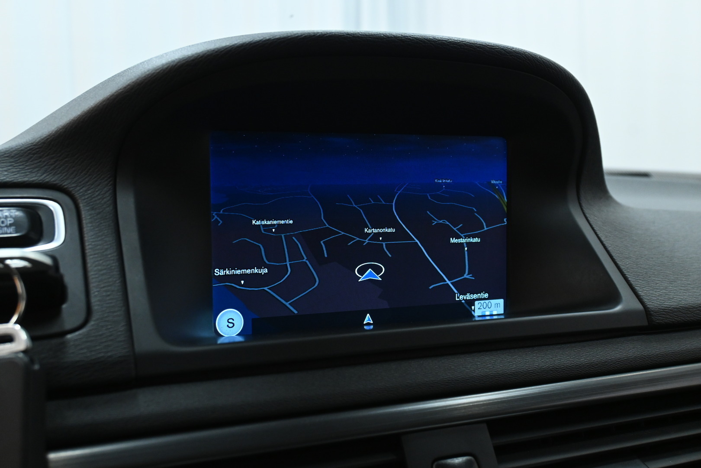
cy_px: 234
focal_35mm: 40
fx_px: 774
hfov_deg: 48.7
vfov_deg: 33.6
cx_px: 350
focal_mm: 26.5
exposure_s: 1/50
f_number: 5.6
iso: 1600
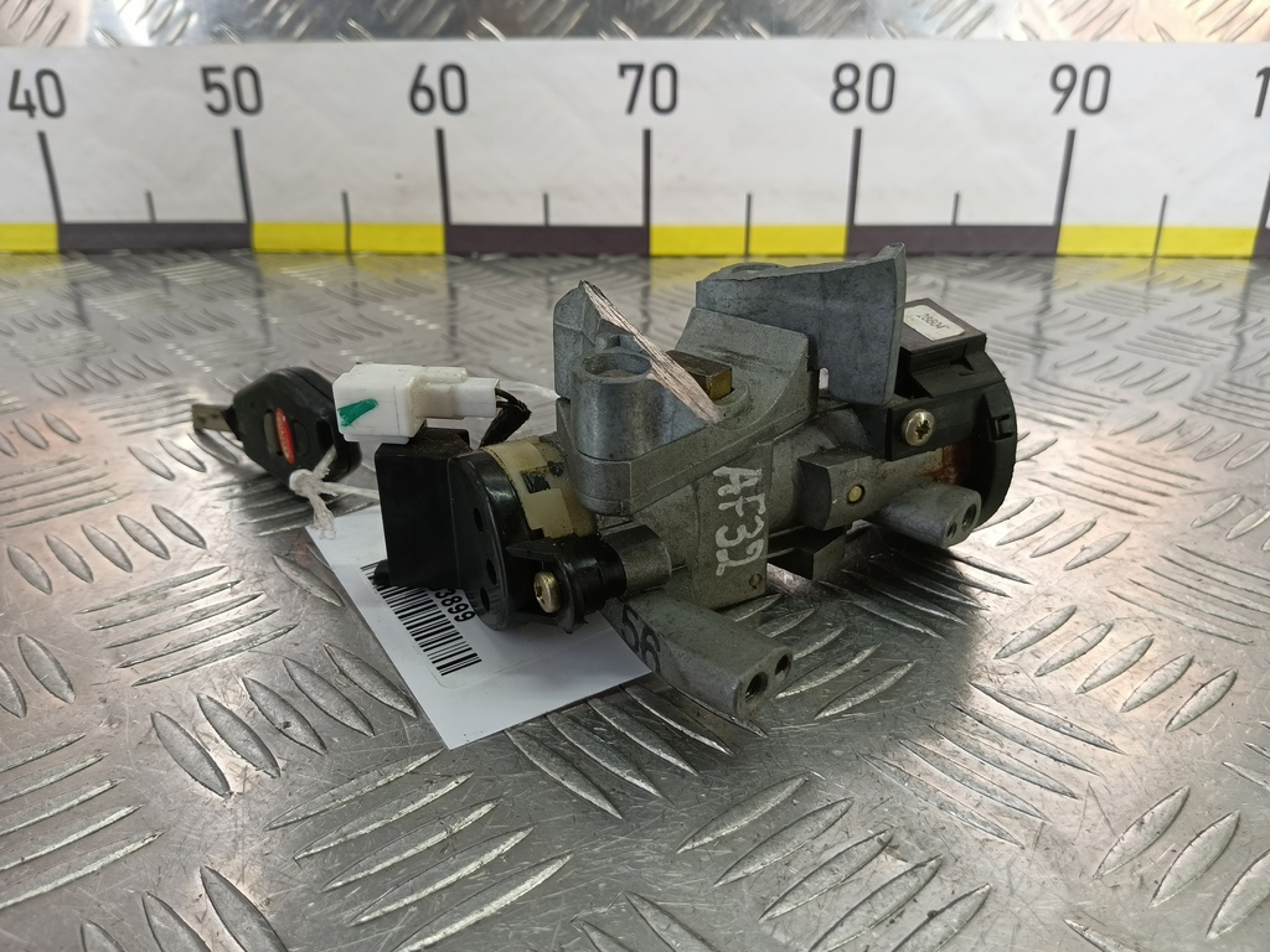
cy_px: 476
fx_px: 844
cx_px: 635
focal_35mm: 23
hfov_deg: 73.9
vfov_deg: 58.9
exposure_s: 1/100
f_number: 1.6
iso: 133
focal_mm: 4.11
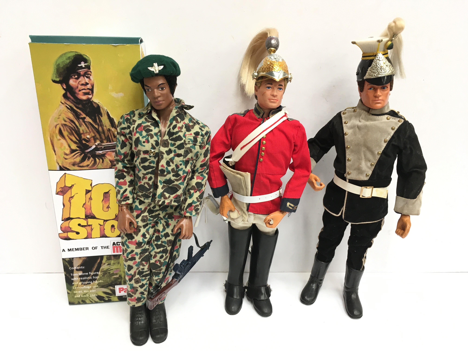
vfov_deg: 48.2
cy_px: 176
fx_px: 392
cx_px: 234
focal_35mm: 29
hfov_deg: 61.7
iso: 64
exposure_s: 1/33
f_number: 2.2
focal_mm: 4.15
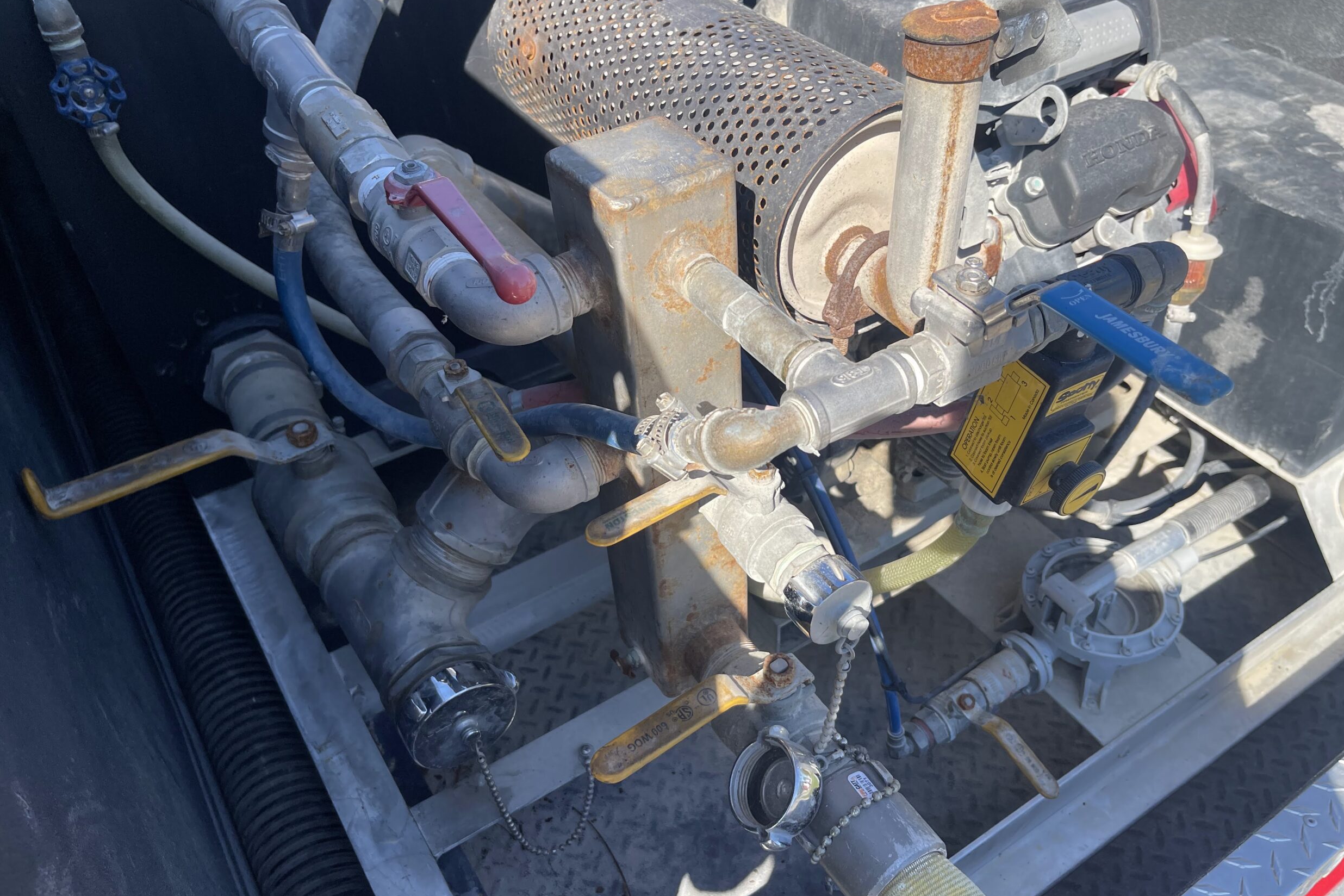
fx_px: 1045
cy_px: 464
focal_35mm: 28
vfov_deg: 46.4
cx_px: 695
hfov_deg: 65.5
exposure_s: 1/1294
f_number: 1.6
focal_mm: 5.1
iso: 32
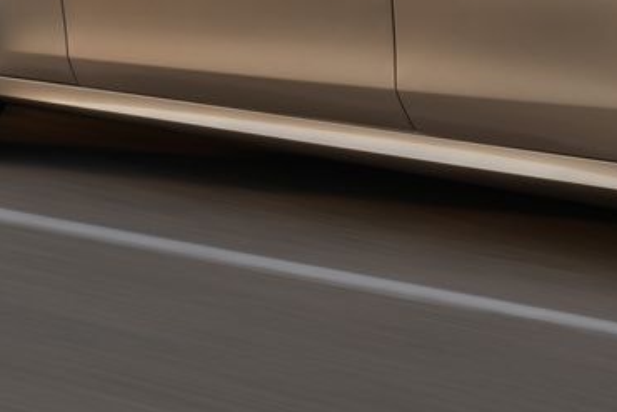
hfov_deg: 7.6
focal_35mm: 270
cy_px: -294
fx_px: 4629
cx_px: 292
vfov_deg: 5.0
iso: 31
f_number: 16
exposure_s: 1/2
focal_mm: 52
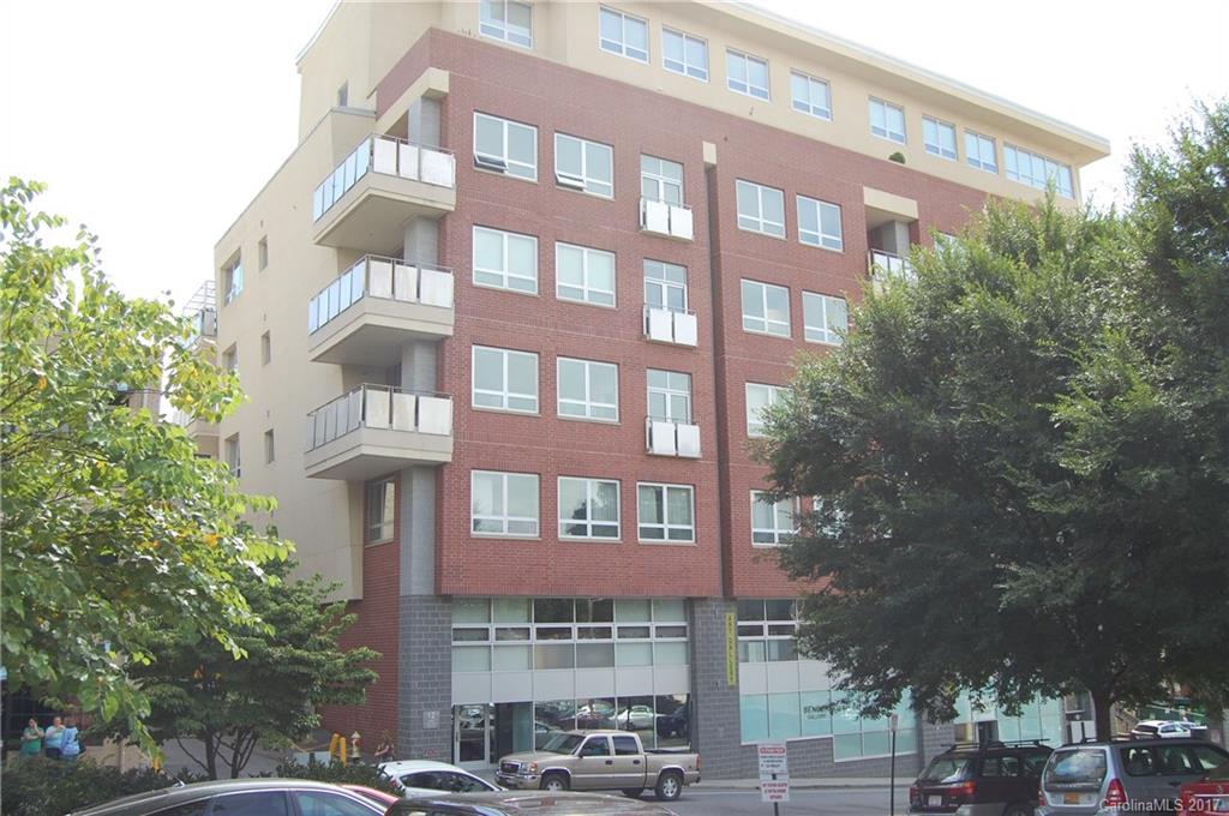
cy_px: 408
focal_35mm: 33
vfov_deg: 39.9
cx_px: 614
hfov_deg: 57.3
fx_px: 1125
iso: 200
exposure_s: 1/200
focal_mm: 22
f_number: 7.1
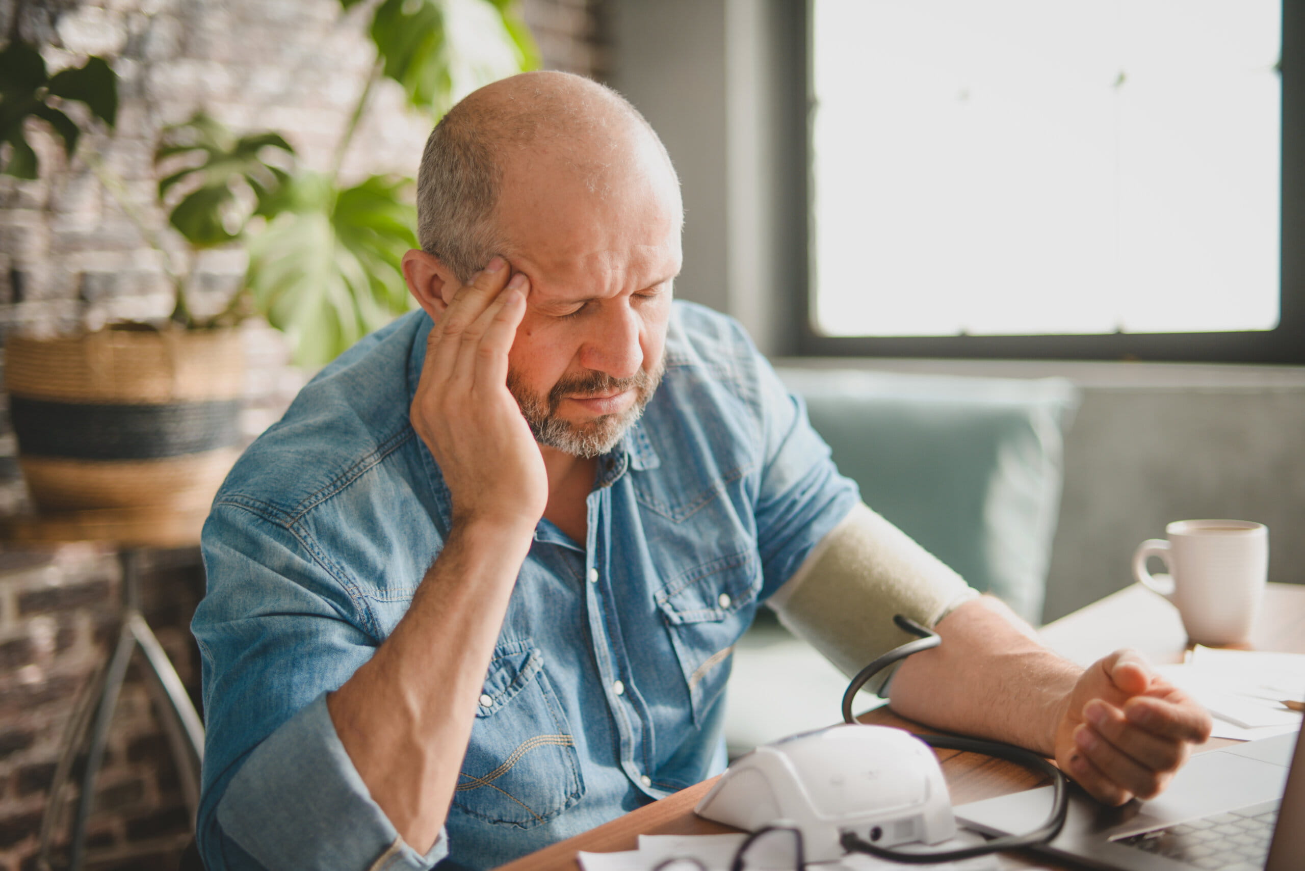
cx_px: 652
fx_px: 1813
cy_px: 436
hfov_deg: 39.6
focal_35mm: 50
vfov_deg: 27.0
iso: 100
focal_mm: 50
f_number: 1.8
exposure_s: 1/500
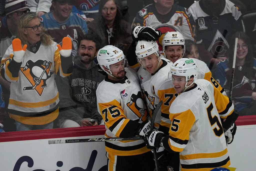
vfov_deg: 1.5
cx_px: 128
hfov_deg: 2.3
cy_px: 86
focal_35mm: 900
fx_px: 6400
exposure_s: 1/2500
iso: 2500
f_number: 4
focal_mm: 600
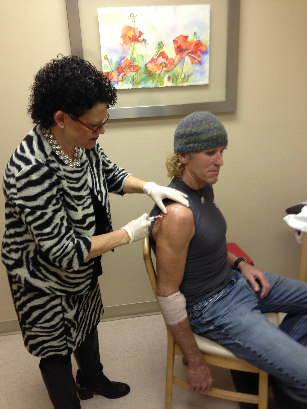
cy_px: 204
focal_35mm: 33
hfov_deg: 42.9
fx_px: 390
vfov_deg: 55.4
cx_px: 154
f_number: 2.4
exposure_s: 1/20
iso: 64
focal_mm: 4.13
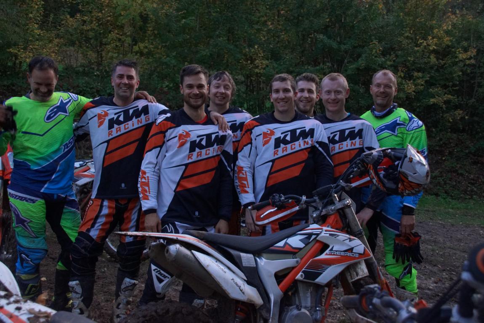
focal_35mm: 42
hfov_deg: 46.4
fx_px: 565
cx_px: 242
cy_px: 162
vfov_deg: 31.9
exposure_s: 1/125
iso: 2000
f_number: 4.5
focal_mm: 28
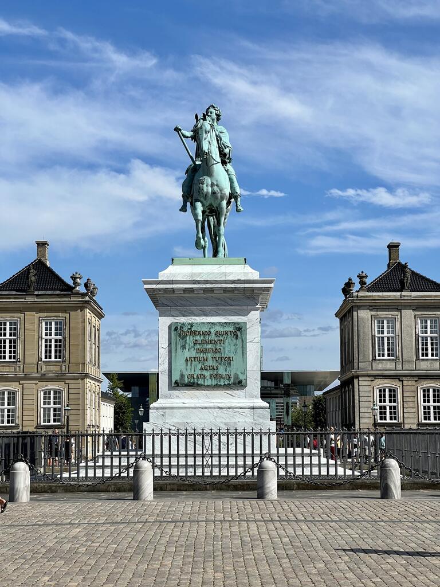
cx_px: 220
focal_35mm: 77
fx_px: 1305
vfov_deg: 25.3
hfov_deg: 19.1
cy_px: 294
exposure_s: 1/1233
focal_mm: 9
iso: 32
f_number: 2.8
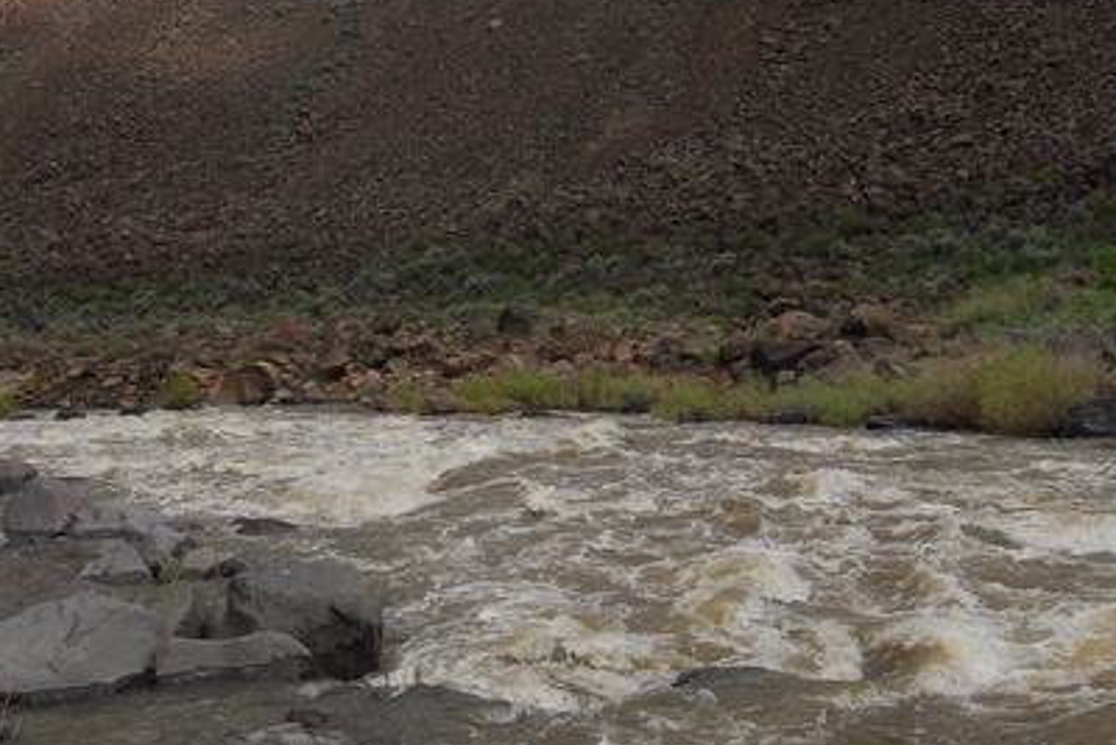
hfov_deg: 46.3
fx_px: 1302
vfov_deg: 31.8
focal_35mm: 42
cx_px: 491
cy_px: 303
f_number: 7.1
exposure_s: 1/500
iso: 160
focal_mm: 14
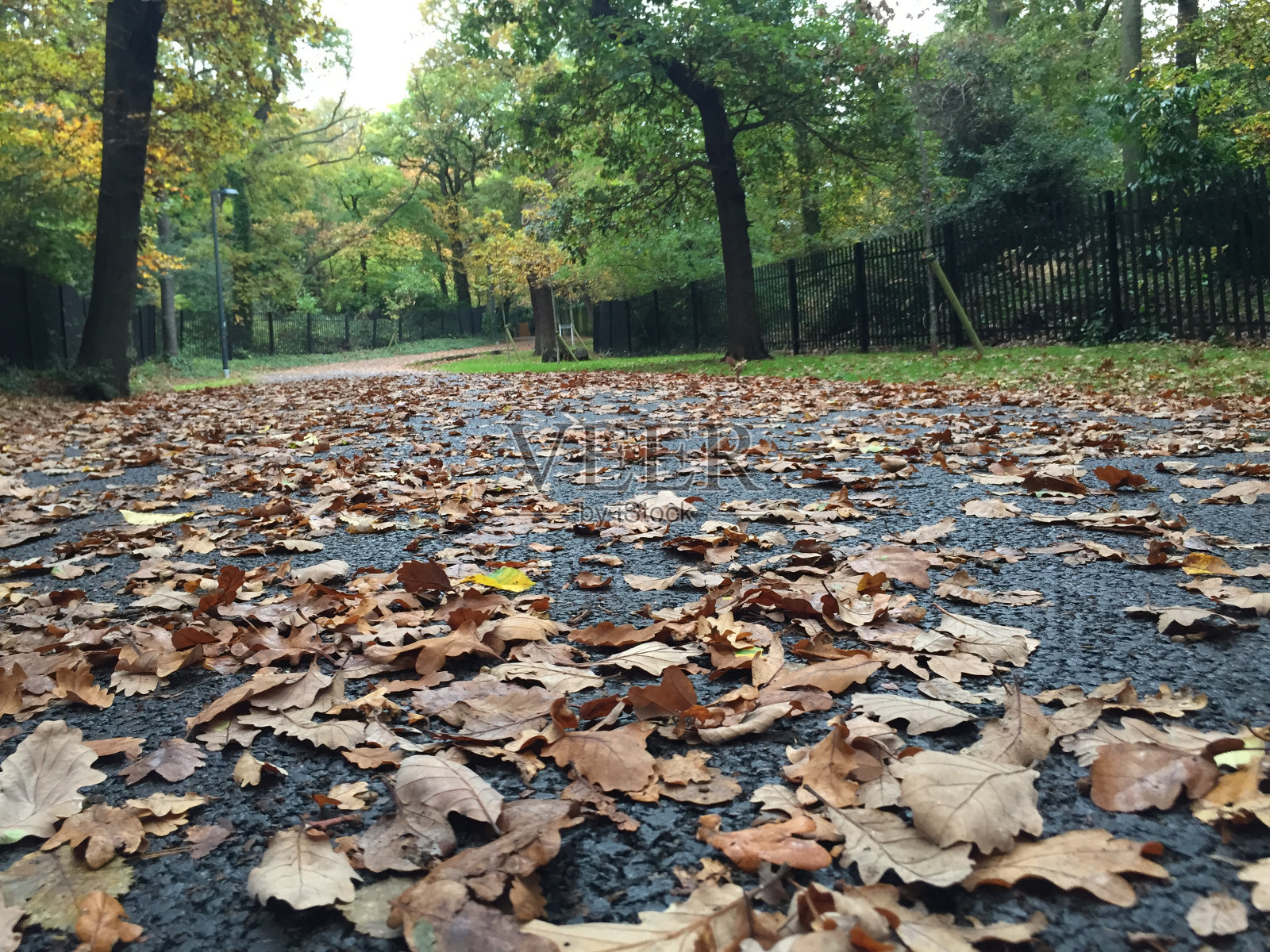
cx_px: 635
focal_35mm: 29
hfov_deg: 61.7
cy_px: 476
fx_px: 1064
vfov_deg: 48.2
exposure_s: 1/30
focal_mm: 4.15
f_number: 2.2
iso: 80
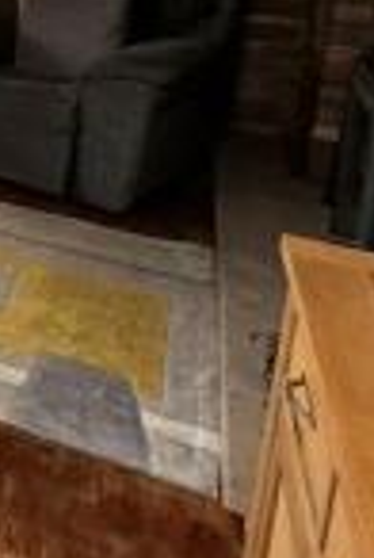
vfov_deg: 31.2
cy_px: -32
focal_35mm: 58
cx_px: -613
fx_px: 900
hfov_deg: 13.4
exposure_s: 1/99
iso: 100
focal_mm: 2.22
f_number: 2.2
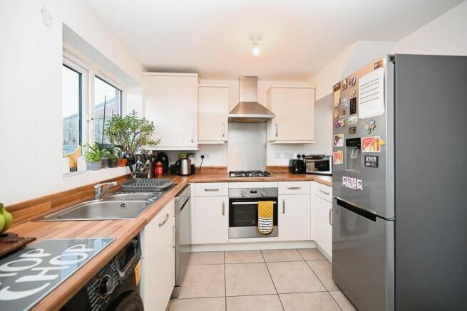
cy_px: 156
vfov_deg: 81.2
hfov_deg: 104.2
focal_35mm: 14
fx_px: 182
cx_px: 234
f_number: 4
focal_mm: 14
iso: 500
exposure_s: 1/60
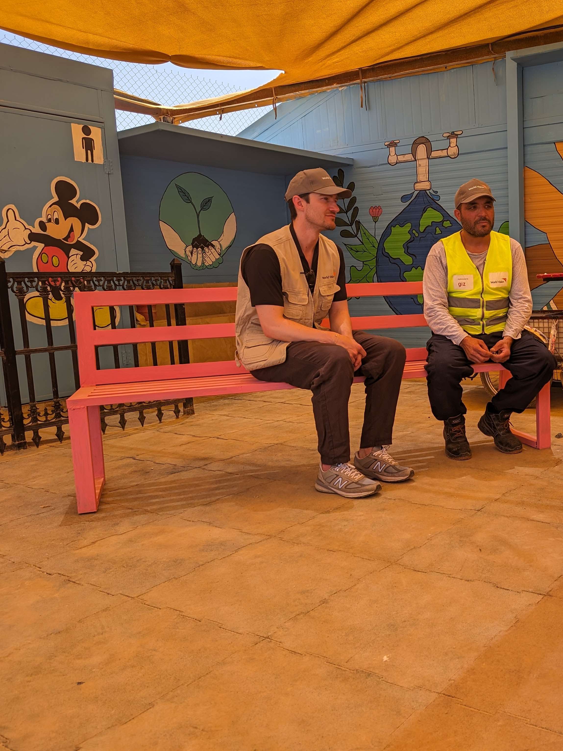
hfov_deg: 41.2
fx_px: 694
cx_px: 492
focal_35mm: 32
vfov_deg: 56.8
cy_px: 376
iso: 18
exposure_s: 1/630
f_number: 1.68
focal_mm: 6.9
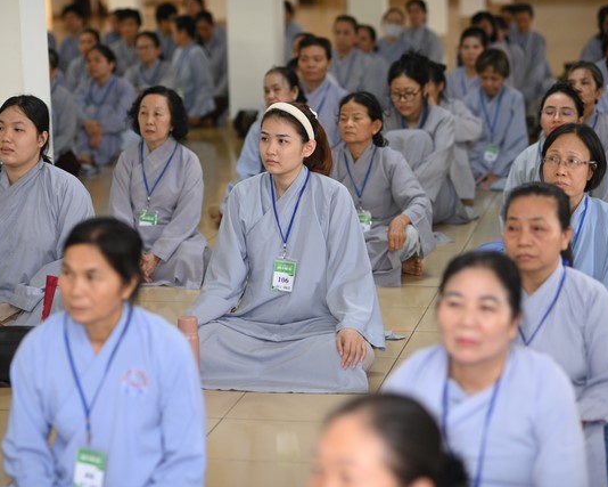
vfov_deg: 15.9
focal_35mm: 97
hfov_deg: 19.8
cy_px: 242
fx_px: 1745
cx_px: 279
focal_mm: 85
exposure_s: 1/160
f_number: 2.5
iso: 1250
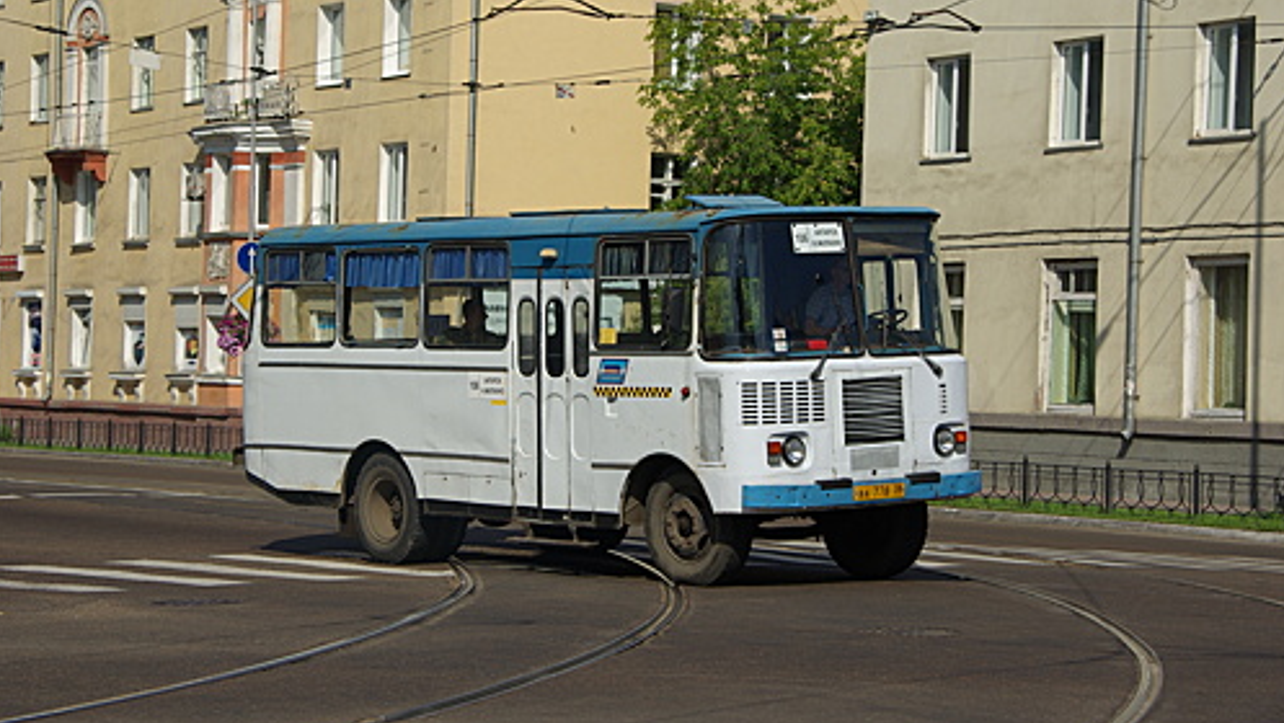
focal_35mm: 96
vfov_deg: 12.6
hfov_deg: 22.2
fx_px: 3270
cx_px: 629
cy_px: 302
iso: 100
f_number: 10
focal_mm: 57.5
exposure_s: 1/500
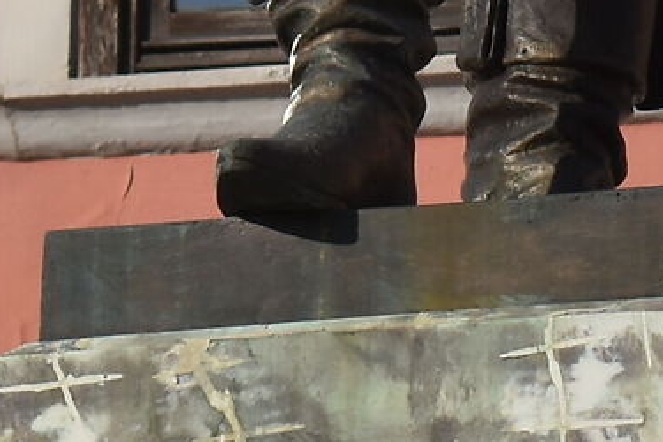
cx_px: 631
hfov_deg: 3.9
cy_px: -766
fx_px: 9727
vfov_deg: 2.6
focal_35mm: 528
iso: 100
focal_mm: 55
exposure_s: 1/1000
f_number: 5.6
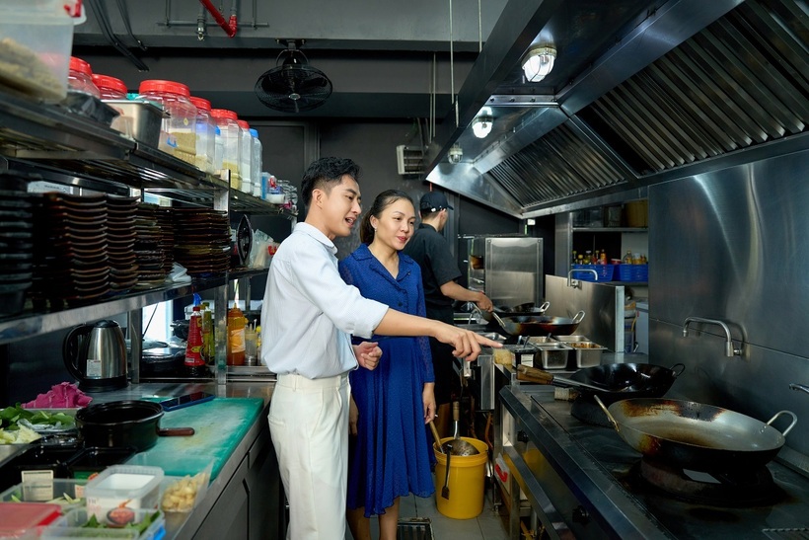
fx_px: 539
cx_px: 404
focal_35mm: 24
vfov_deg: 53.2
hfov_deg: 73.7
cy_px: 270
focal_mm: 24
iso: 1000
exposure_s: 1/125
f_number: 2.8
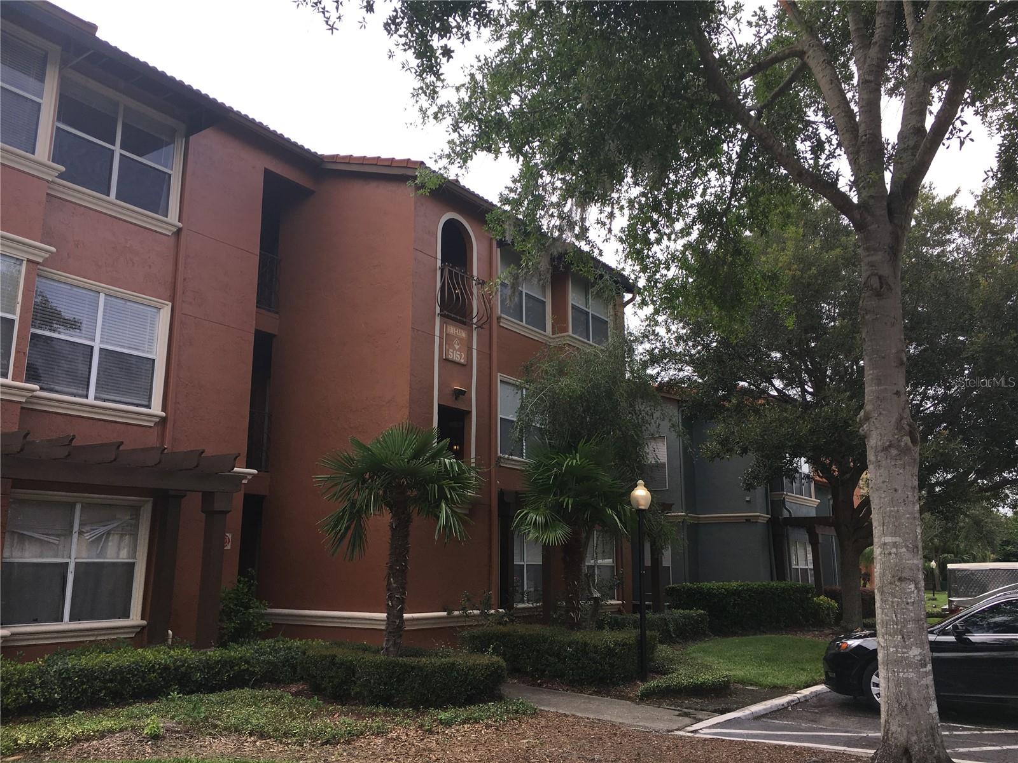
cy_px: 382
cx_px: 509
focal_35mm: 29
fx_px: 853
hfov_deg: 61.7
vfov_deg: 48.2
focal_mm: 4.15
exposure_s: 1/641
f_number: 2.2
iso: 25
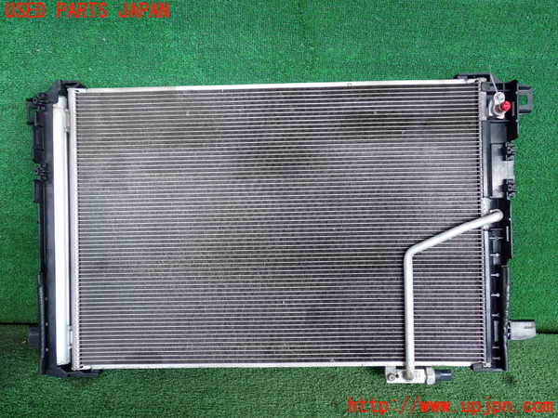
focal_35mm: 32
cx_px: 279
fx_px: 516
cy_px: 209
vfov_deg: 44.2
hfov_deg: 56.8
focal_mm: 5.79
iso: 100
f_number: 2.4
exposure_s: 1/125
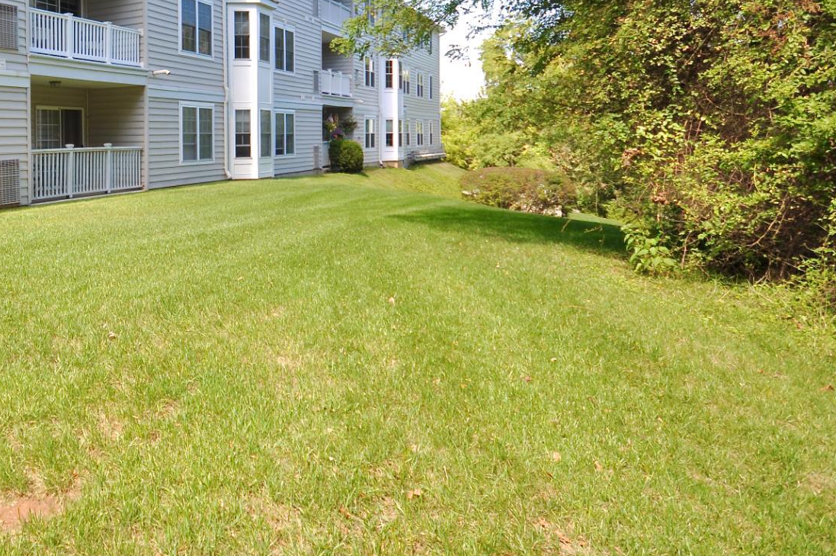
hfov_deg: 57.6
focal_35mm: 28
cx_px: 105
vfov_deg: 44.7
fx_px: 650
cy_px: 137
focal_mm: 10
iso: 100
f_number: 5.6
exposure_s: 1/125
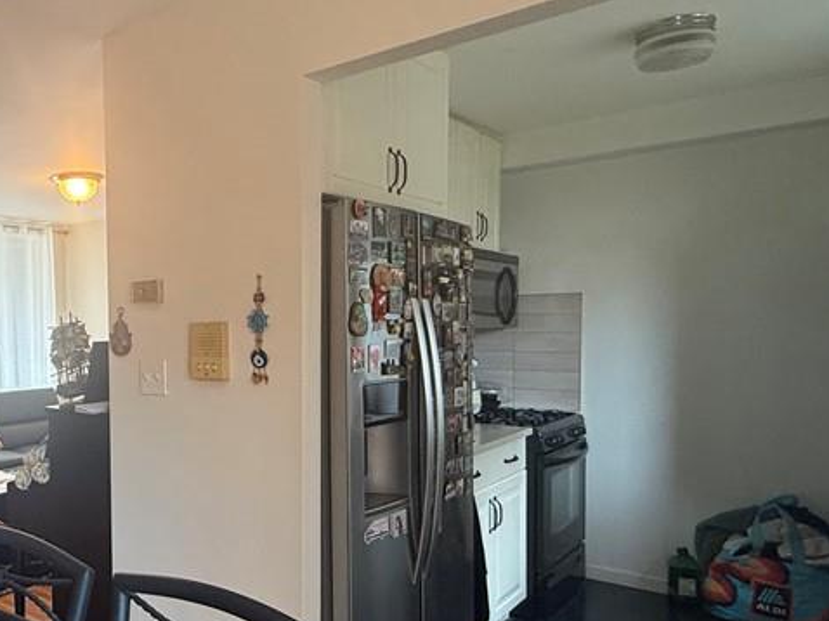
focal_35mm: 30
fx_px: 718
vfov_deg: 46.6
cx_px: 101
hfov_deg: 53.4
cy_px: 359
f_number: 2.2
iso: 250
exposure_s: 1/60
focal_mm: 2.22
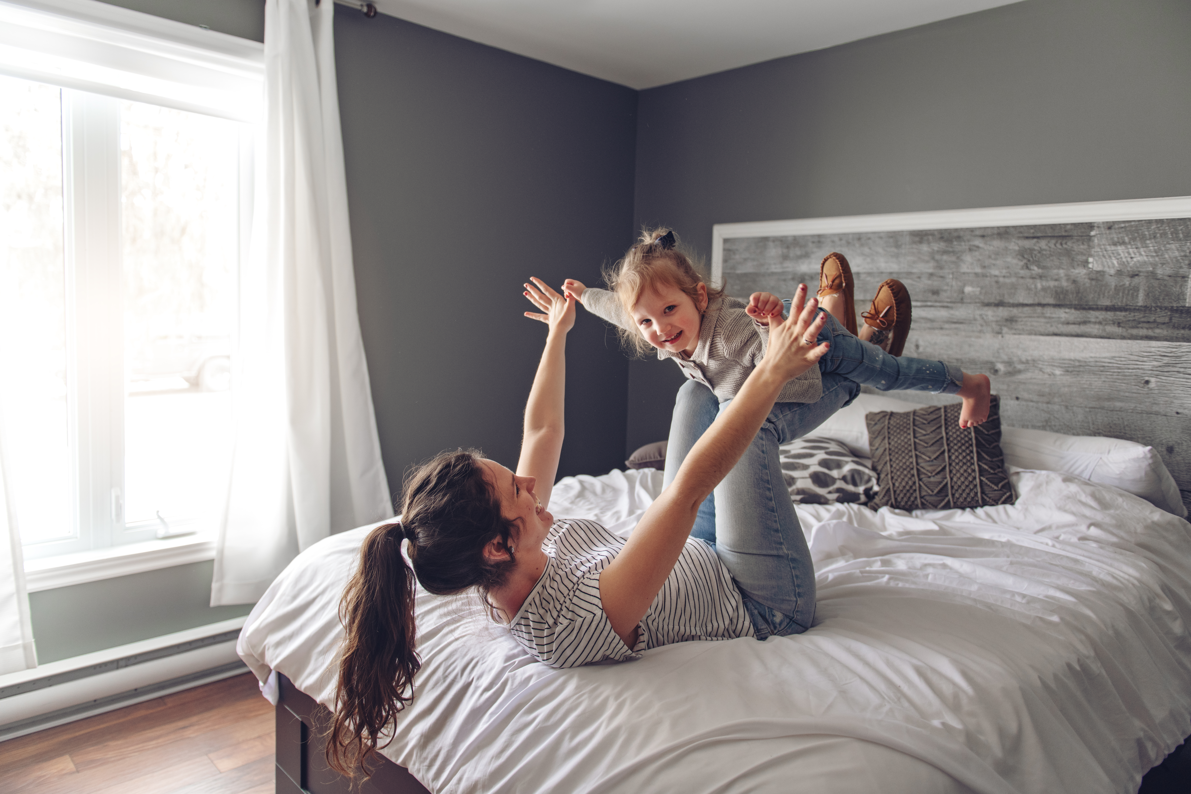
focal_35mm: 24
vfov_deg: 53.1
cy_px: 397
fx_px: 794
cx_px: 596
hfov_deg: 73.7
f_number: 2.8
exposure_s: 1/200
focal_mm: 24
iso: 500
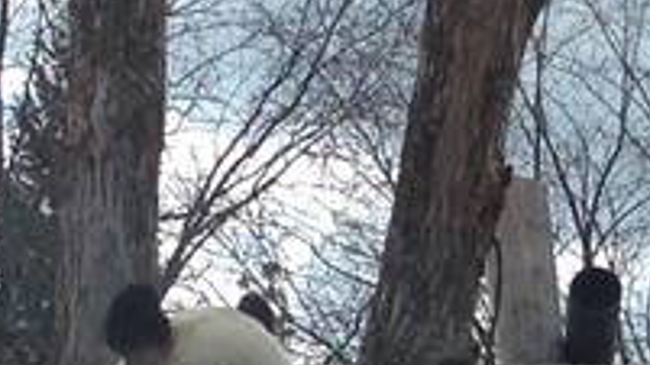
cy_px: 1085
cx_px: 624
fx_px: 4929
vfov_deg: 4.1
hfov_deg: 7.5
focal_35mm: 286
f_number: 2.4
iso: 50
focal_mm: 4.12
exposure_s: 1/935
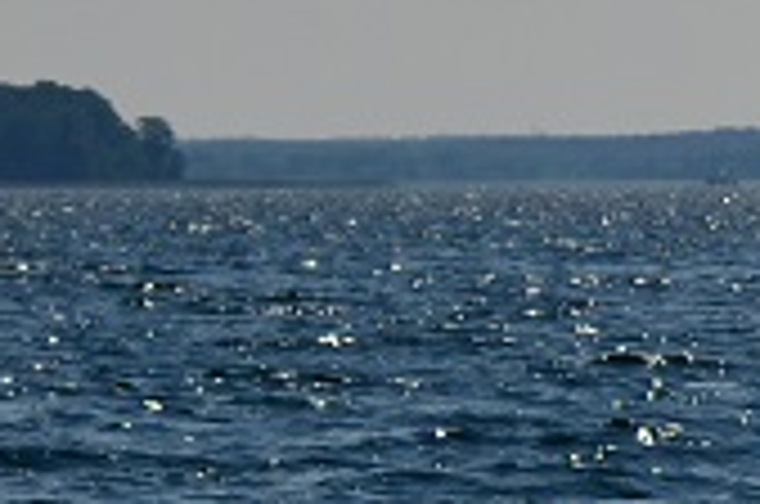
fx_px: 13043
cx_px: 2206
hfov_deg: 3.3
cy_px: 628
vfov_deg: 2.2
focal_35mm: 619
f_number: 4.5
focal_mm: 70
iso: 250
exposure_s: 1/8000
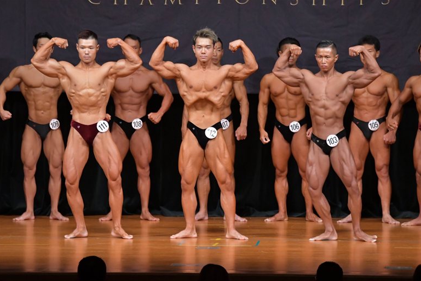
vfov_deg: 5.3
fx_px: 3004
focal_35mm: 257
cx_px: 210
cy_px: 141
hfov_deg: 8.0
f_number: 5.6
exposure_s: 1/400
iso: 5000
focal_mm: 170
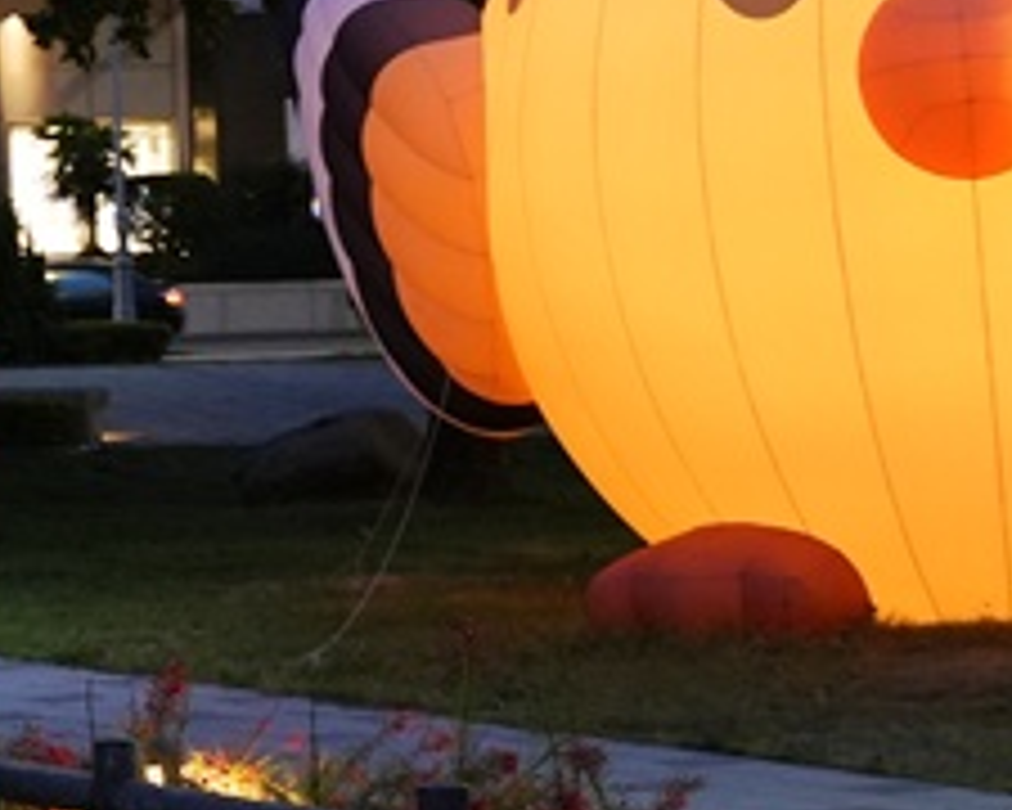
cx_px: -202
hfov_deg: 10.9
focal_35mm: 174
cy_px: -623
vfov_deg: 8.6
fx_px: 5211
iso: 2500
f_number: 3.2
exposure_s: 1/40
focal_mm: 40.7
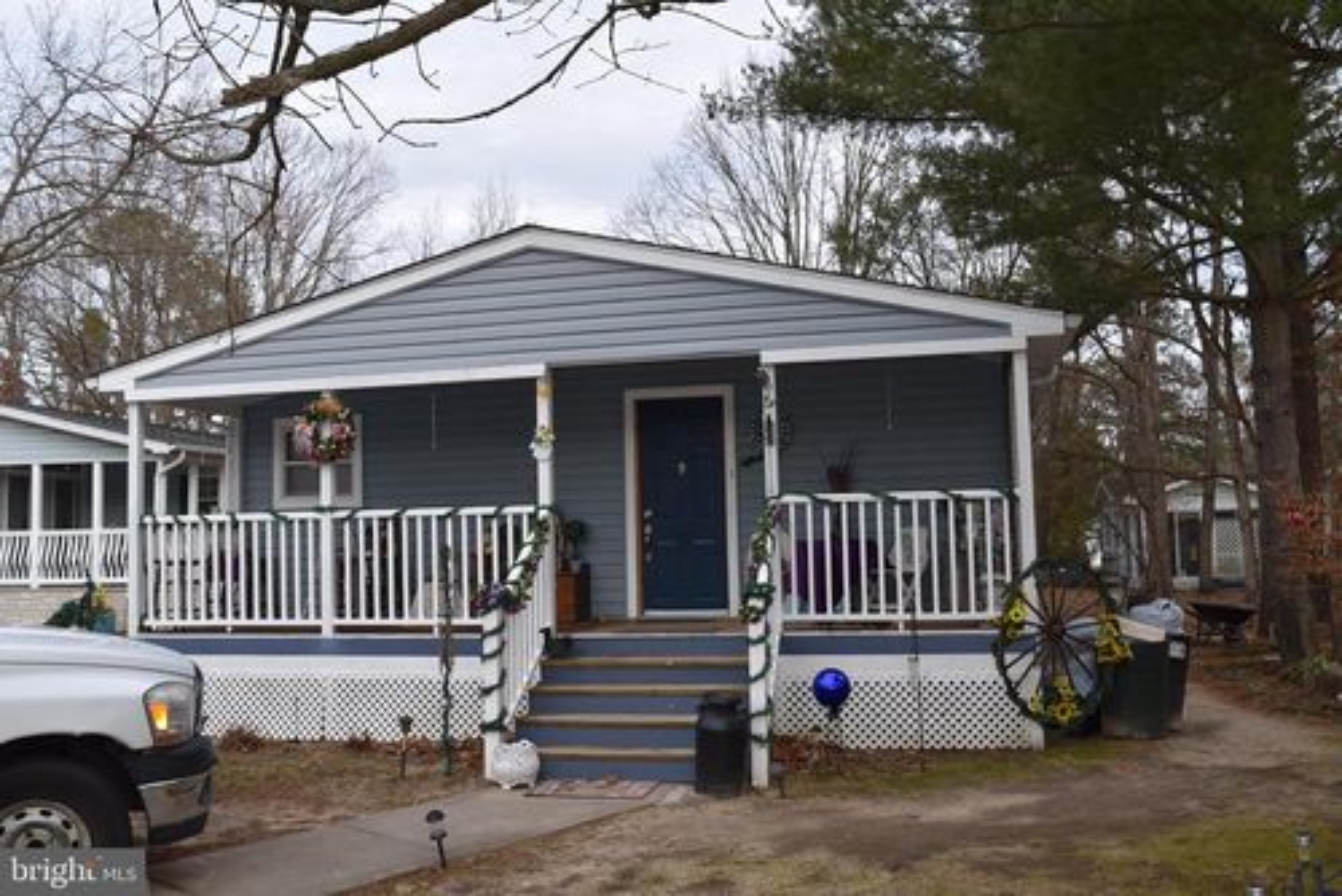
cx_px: 671
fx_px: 1231
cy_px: 448
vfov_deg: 40.0
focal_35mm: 33
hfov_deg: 57.2
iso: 100
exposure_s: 1/200
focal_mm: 22
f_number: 7.1
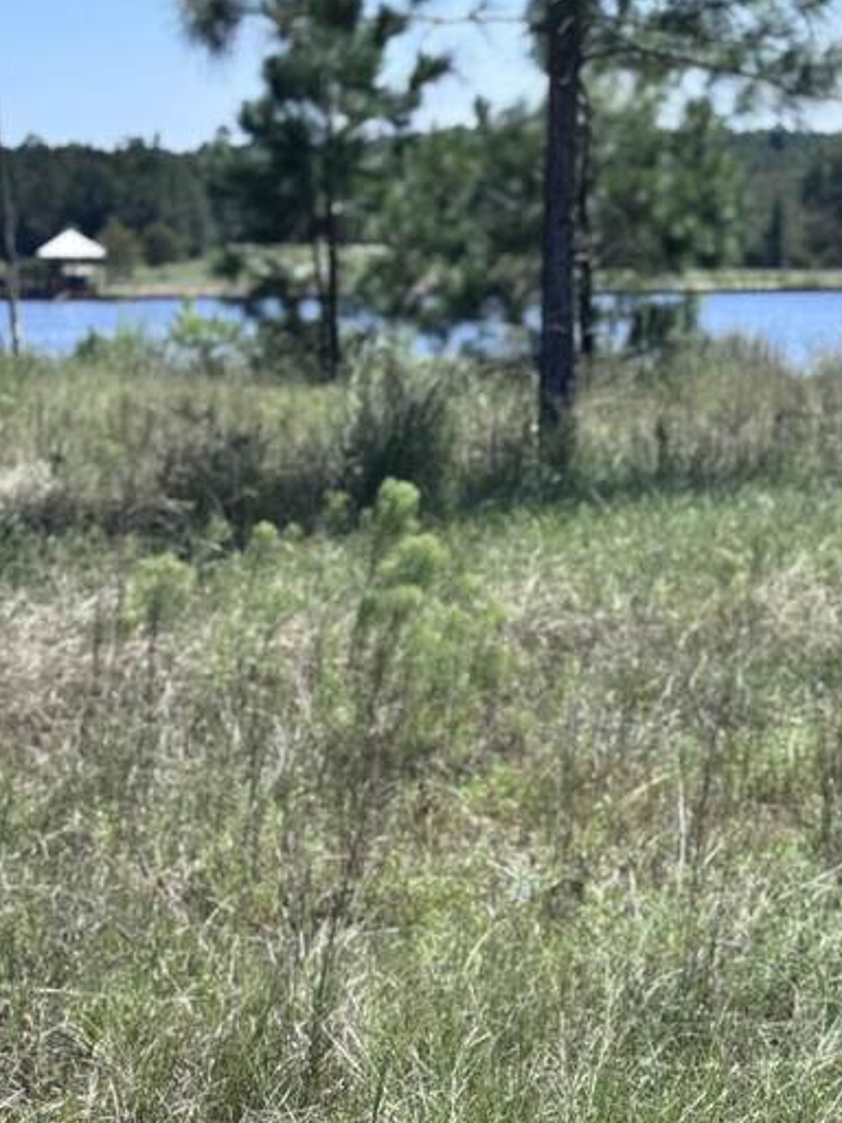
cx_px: 785
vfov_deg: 21.7
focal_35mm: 90
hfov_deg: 16.2
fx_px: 2919
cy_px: 726
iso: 64
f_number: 1.78
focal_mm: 6.76
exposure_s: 1/3425
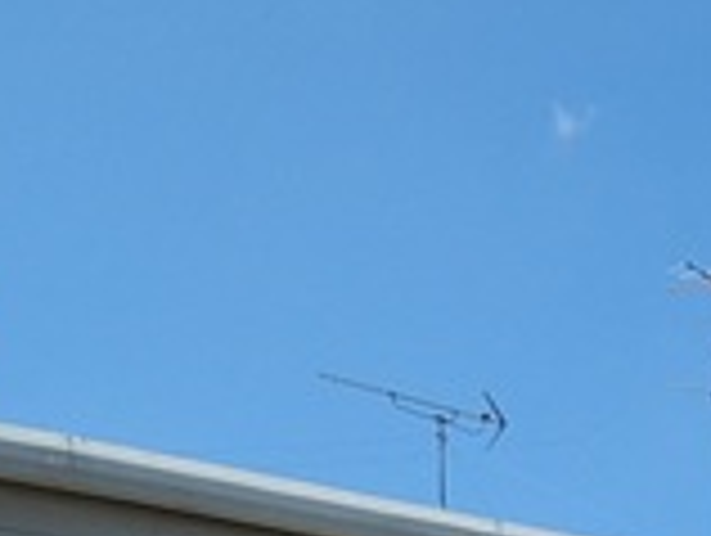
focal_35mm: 85
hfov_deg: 14.9
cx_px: 1672
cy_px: 1239
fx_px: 1749
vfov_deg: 13.4
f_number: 2.2
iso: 45
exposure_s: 1/1783
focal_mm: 1.83
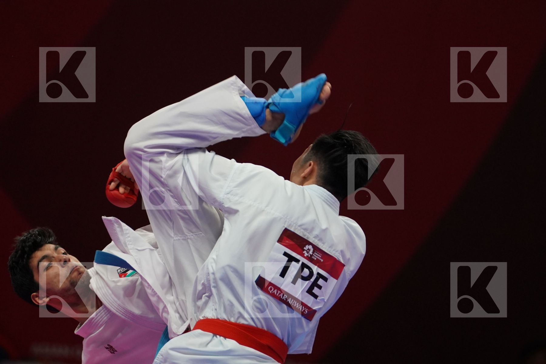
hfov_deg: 5.5
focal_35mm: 376
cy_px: 182
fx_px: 5702
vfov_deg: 3.7
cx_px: 273
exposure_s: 1/1000
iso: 2000
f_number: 4
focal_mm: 251
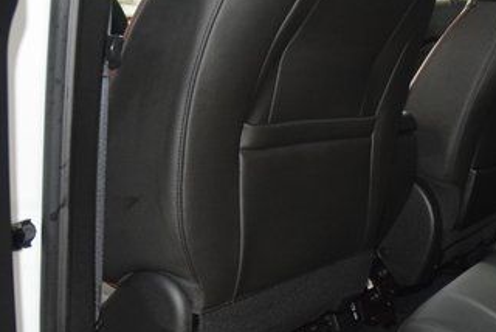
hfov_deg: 35.3
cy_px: 173
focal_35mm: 54
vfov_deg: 25.1
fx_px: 745
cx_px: 418
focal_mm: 18
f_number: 3.5
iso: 2800
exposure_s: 1/50
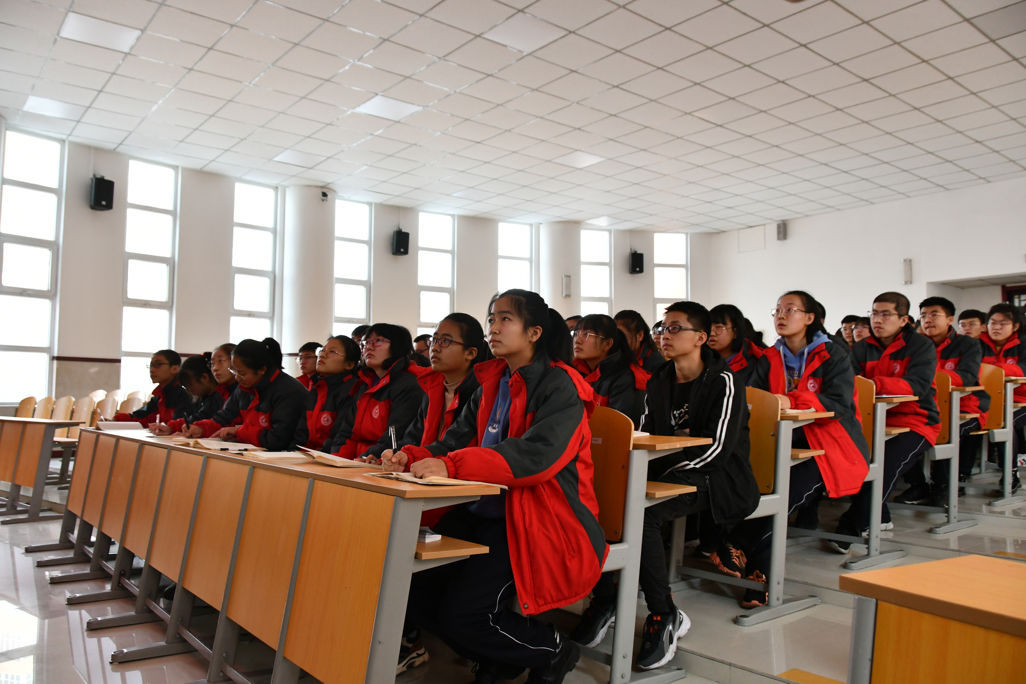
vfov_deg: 47.9
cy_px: 342
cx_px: 513
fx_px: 769
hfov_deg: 67.4
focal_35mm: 27
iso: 800
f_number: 5
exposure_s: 1/100
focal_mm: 18
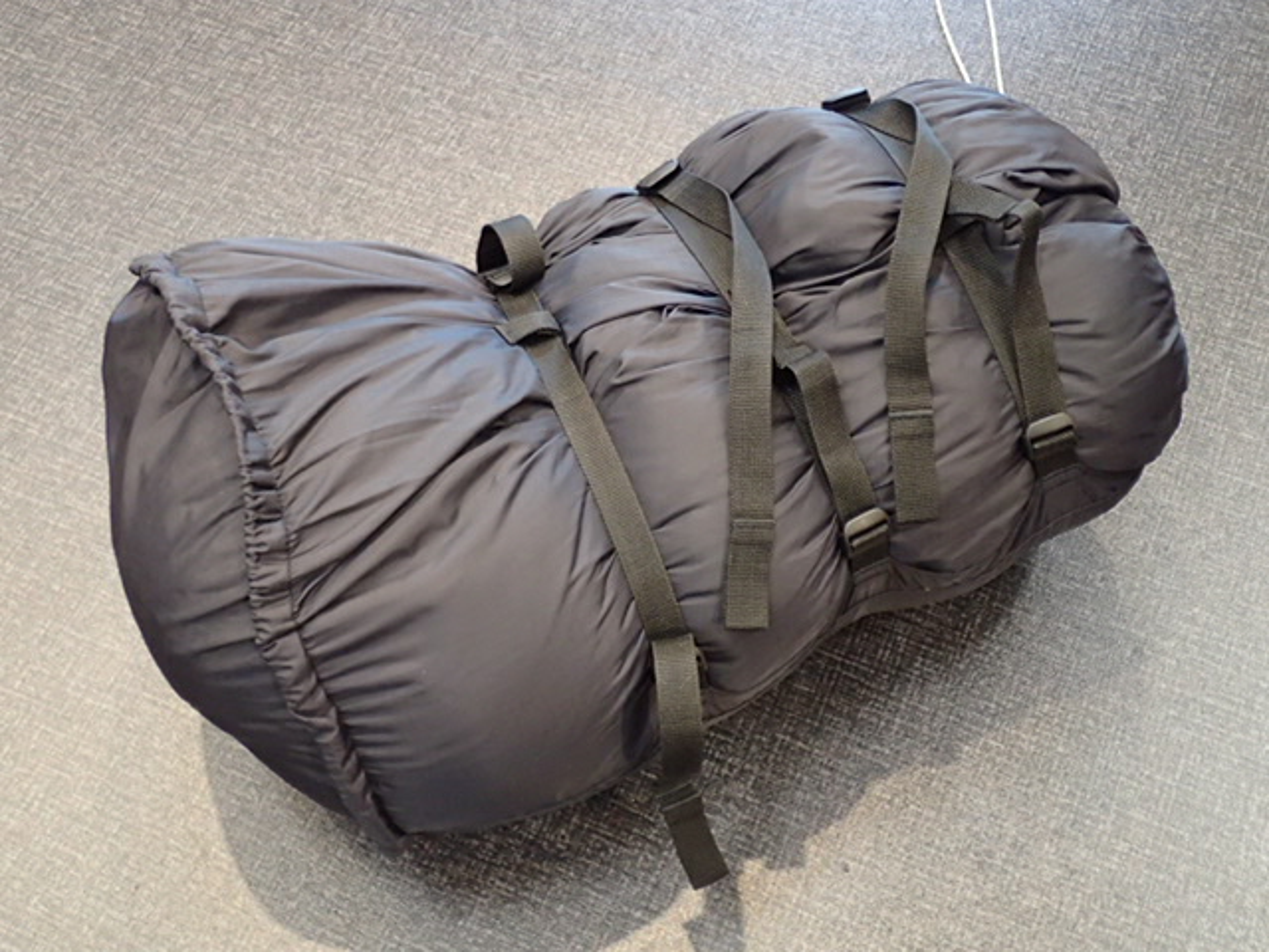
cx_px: 634
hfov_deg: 43.9
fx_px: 1576
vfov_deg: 33.6
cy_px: 476
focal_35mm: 43
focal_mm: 7.86
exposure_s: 1/40
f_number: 2.9
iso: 640
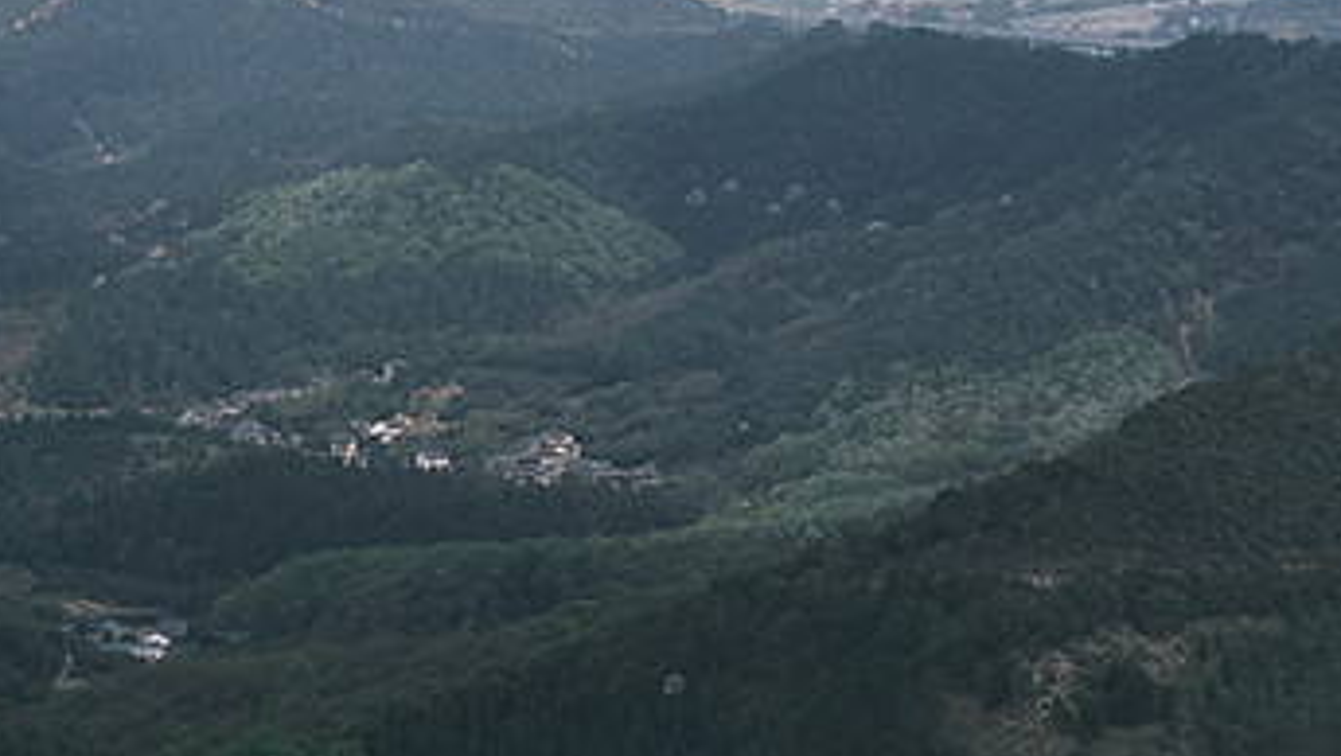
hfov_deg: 16.6
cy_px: 18
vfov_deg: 9.4
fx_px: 4590
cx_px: 780
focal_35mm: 129
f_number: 7.1
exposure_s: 1/500
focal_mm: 35
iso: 160
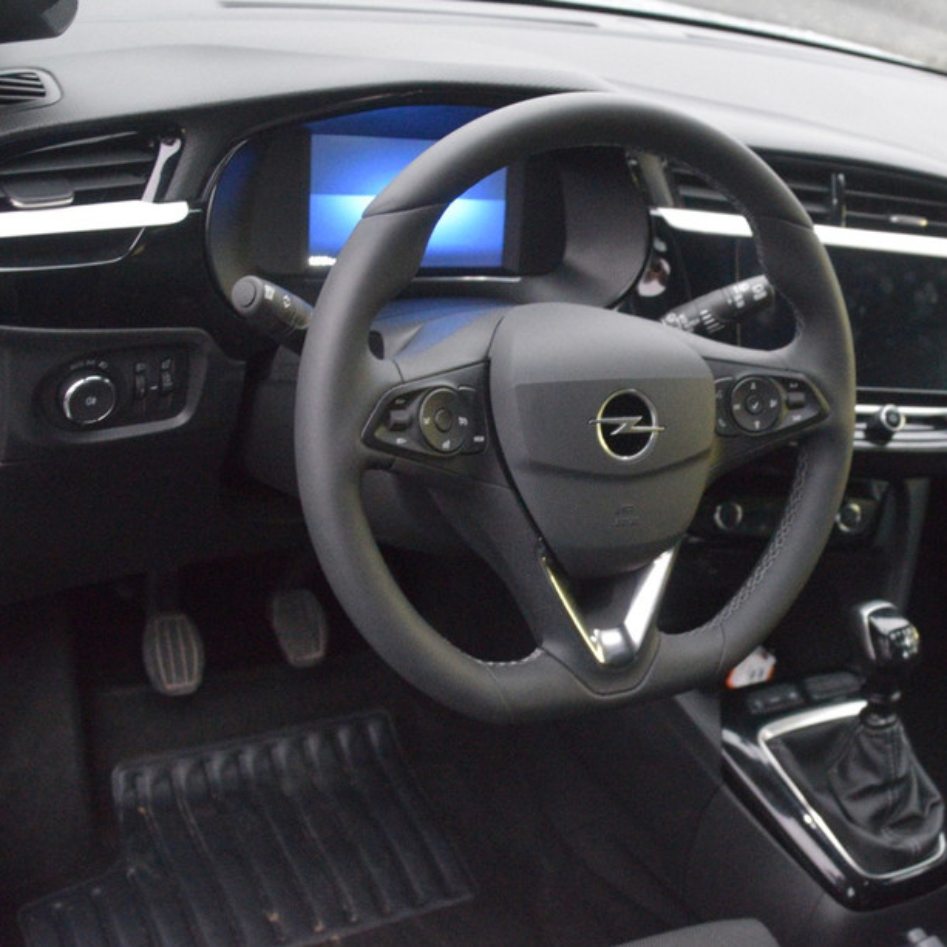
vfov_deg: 37.8
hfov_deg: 36.7
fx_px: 1384
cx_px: 731
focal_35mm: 45
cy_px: 450
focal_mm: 21
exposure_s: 1/40
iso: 6400
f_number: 3.8
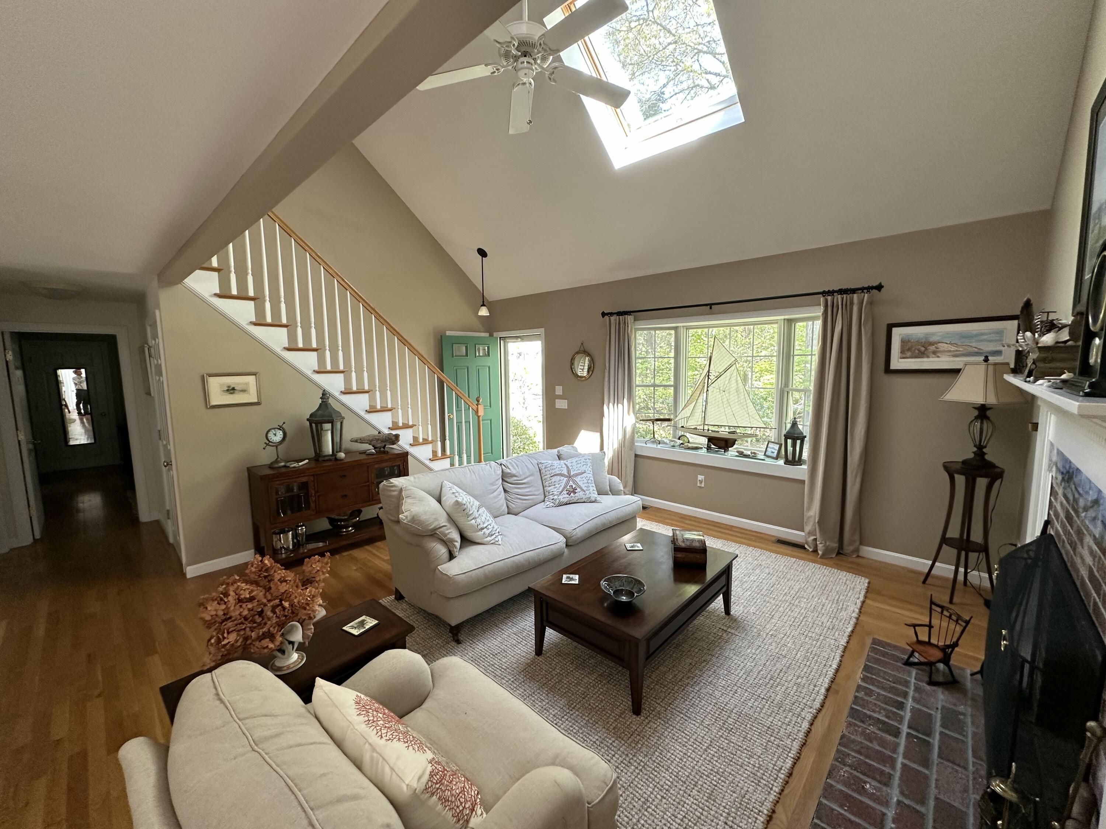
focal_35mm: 14
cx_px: 553
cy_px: 414
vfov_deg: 85.7
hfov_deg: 102.1
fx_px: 447
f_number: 2.2
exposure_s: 1/99
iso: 125
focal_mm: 2.22
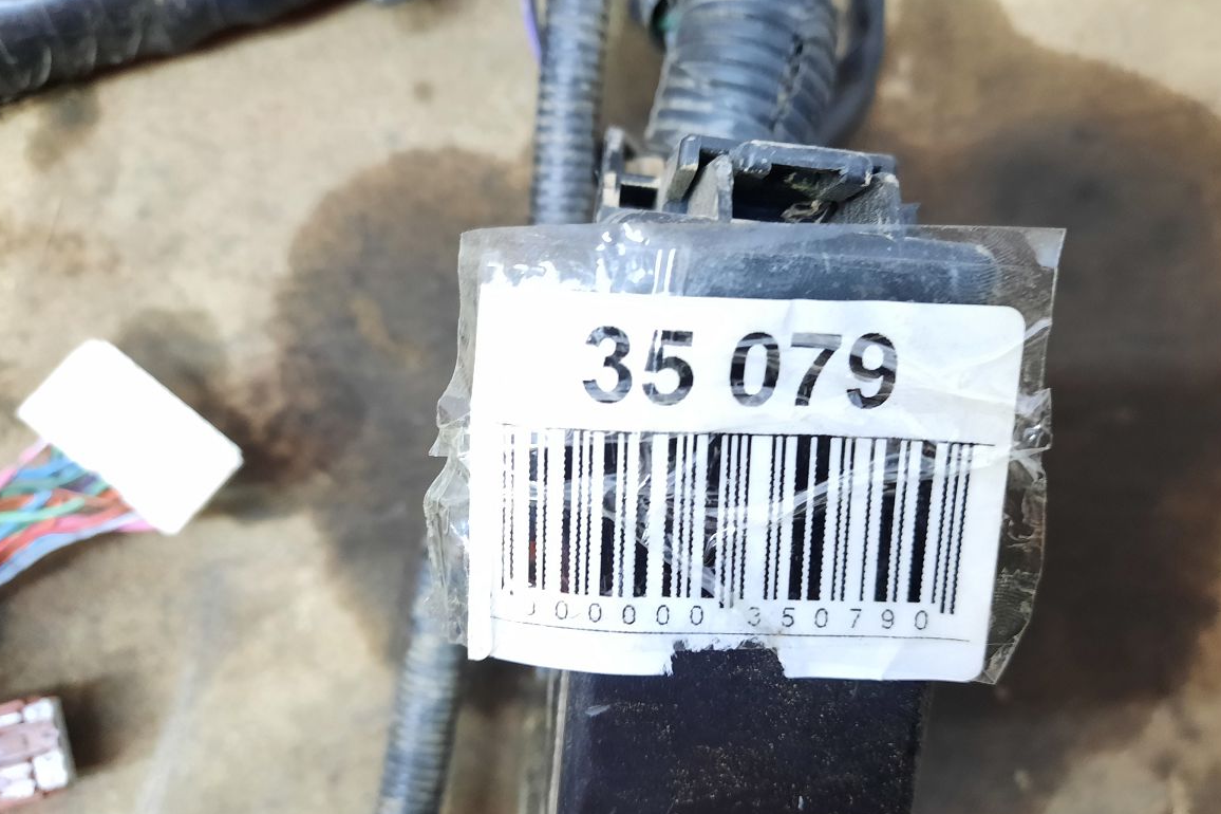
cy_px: 438
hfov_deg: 67.4
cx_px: 617
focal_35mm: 27
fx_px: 915
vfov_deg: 47.9
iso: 500
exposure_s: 1/25
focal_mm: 4.6
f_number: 2
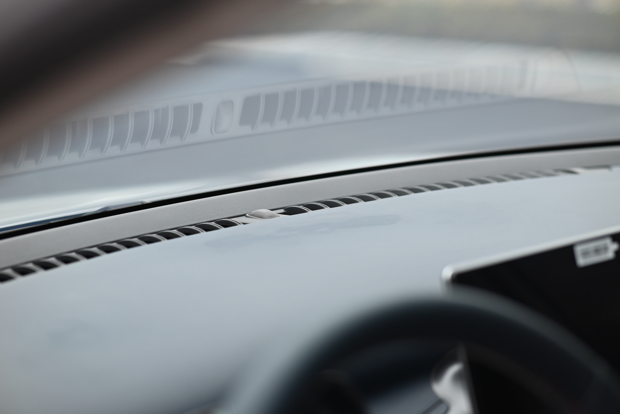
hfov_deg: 23.9
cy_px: 207
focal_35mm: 85
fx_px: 1464
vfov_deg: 16.1
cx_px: 310
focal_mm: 85
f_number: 2.8
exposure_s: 1/125
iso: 900
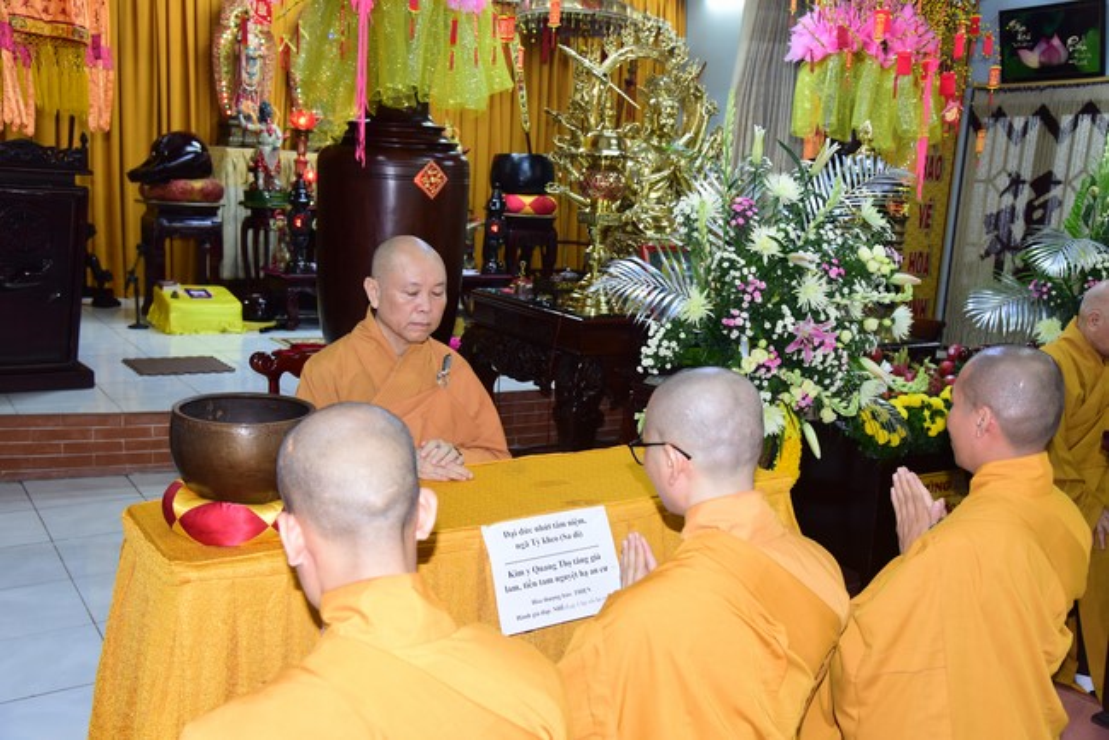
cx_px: 554
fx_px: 1079
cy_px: 370
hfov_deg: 54.4
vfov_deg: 37.9
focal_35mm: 35
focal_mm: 35
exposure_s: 1/40
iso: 1600
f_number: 5.6
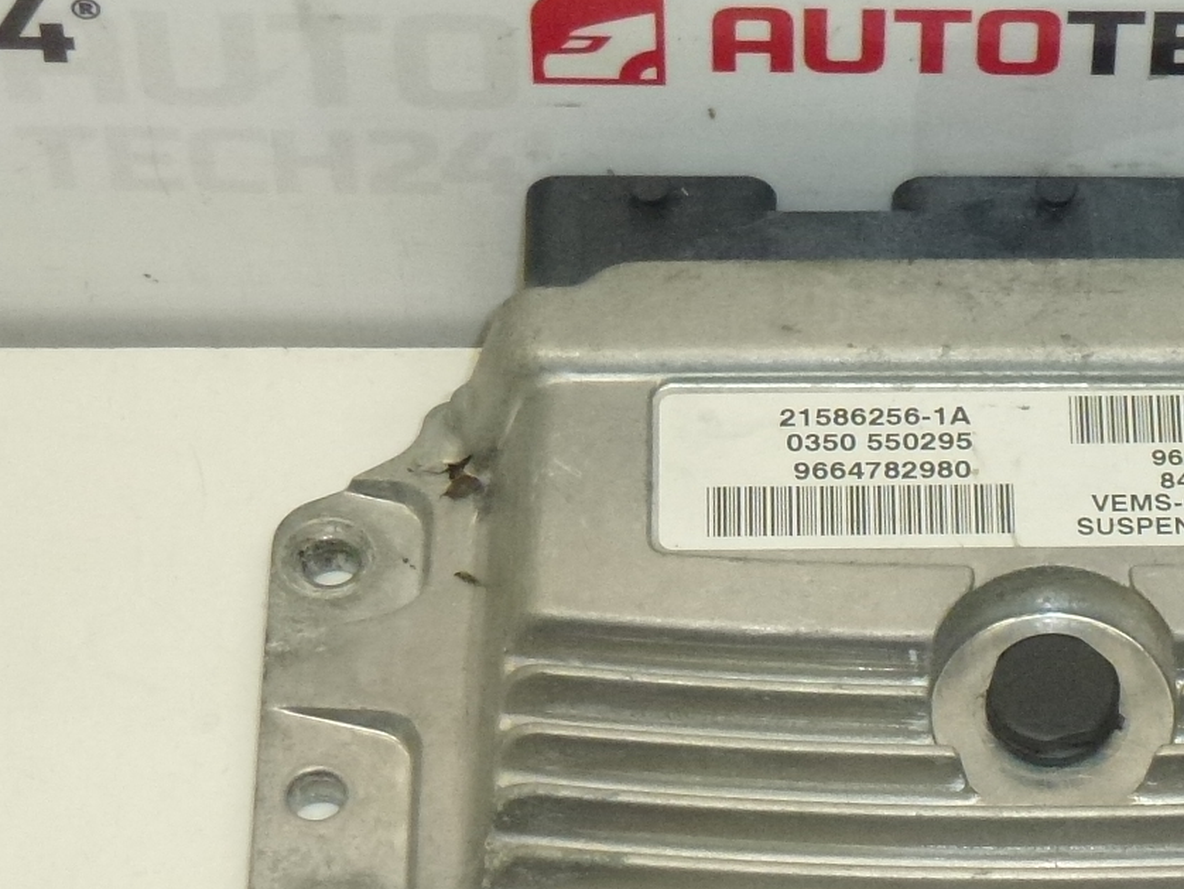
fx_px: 5098
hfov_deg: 13.1
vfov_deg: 9.9
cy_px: 637
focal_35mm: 149
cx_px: 1048
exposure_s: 1/250
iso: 400
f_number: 4.5
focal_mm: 10.9
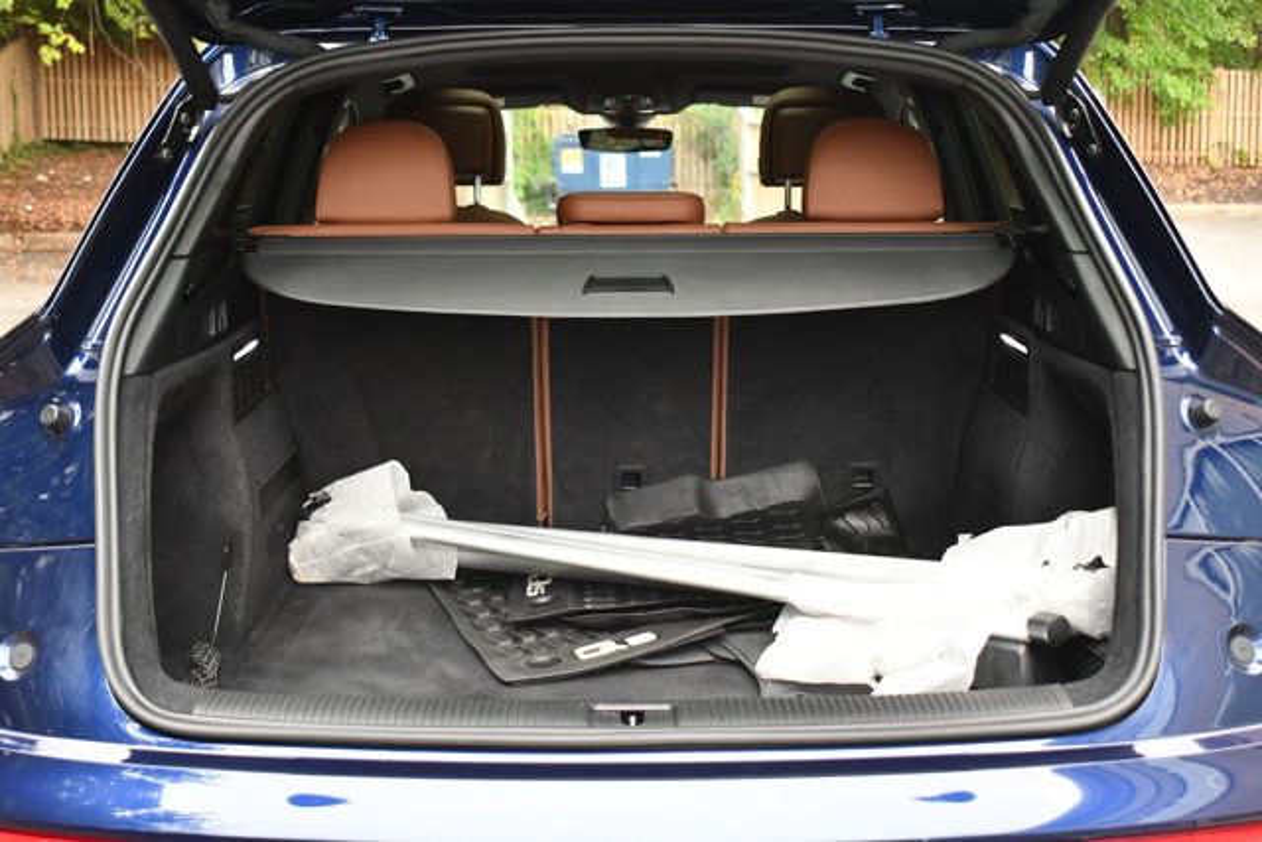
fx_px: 1788
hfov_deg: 38.9
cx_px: 631
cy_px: 421
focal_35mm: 51
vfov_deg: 26.5
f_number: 4.5
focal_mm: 34
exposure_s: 1/125
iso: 900
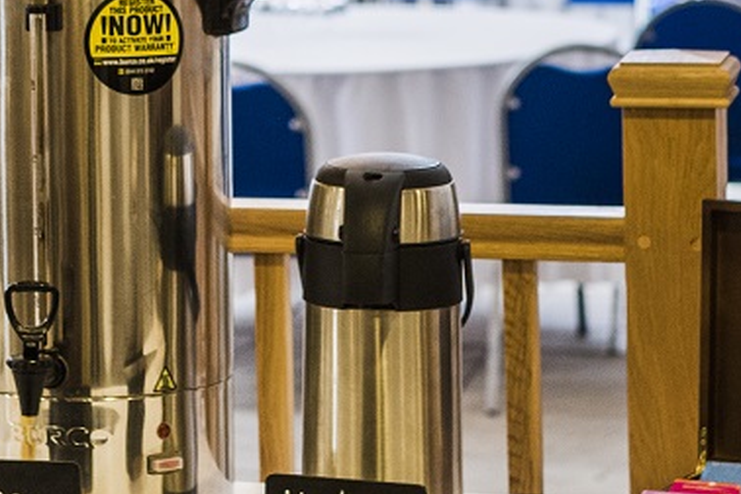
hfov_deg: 11.1
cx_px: 212
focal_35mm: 185
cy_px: -198
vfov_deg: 7.3
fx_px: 3808
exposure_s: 1/125
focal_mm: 35
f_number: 2.5
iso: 400
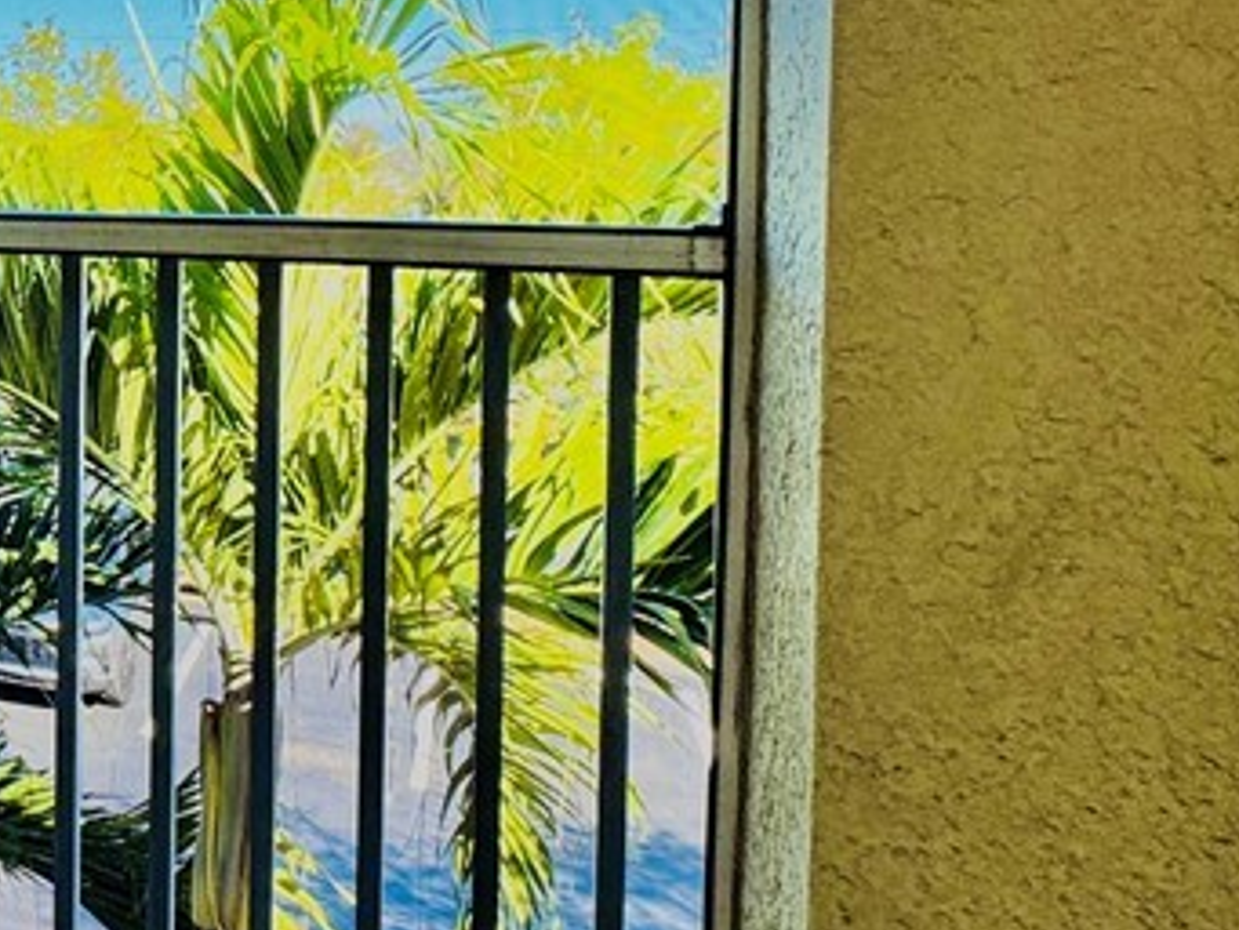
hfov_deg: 32.1
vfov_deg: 33.4
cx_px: -425
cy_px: 196
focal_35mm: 42
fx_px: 1504
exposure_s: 1/196
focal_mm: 2.22
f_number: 2.2
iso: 40
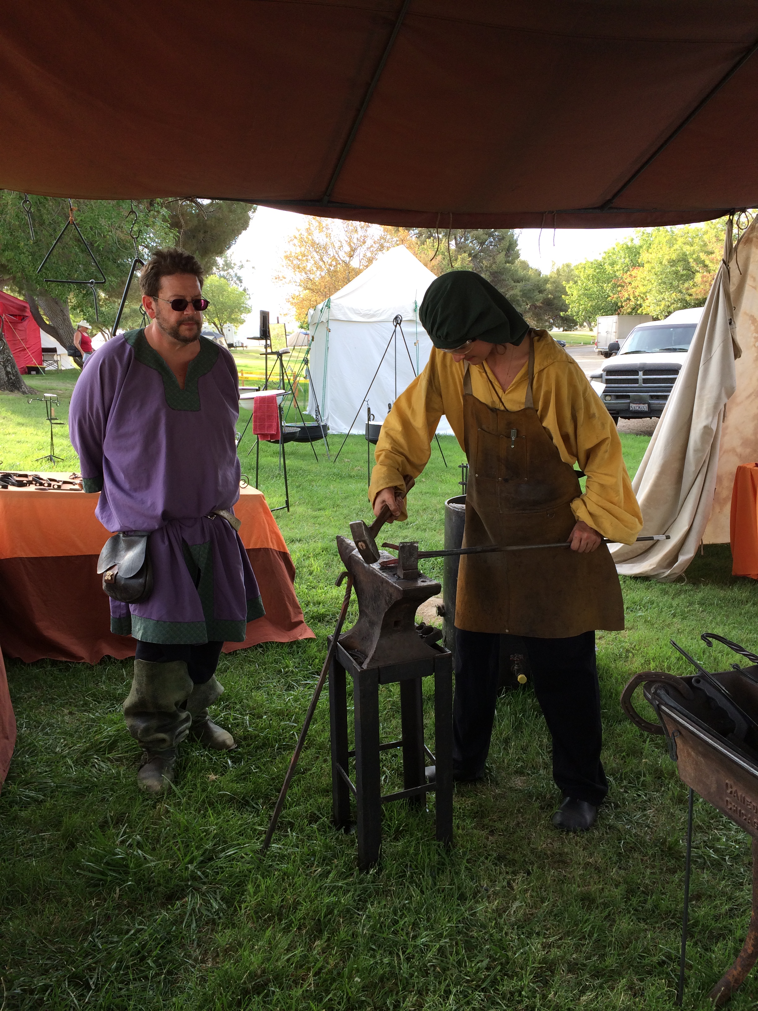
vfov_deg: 61.7
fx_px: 847
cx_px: 379
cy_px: 506
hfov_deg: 48.2
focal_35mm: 29
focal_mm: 4.15
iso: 32
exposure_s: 1/199
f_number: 2.2
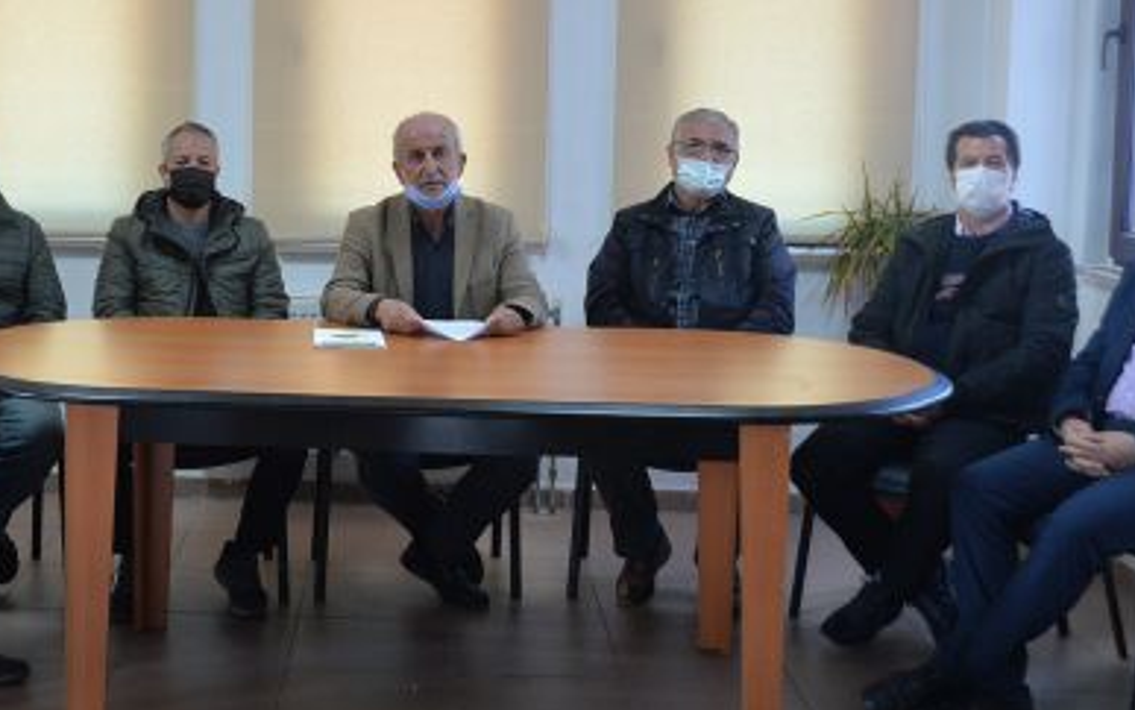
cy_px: 188
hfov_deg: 29.1
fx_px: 2166
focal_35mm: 70
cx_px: 343
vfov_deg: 18.5
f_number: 7.1
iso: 1250
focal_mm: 38
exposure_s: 1/200
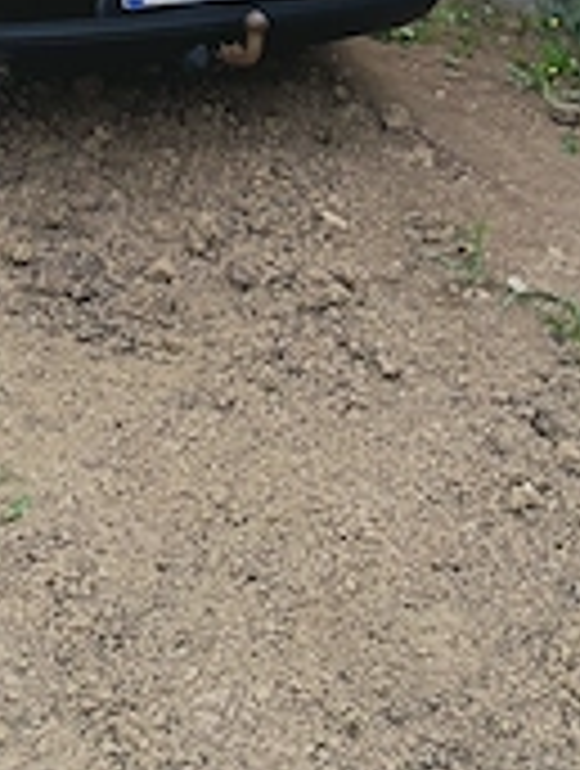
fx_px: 1246
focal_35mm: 56
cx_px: 139
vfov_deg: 30.8
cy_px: -63
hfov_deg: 25.8
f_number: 1.75
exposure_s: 1/808
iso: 100
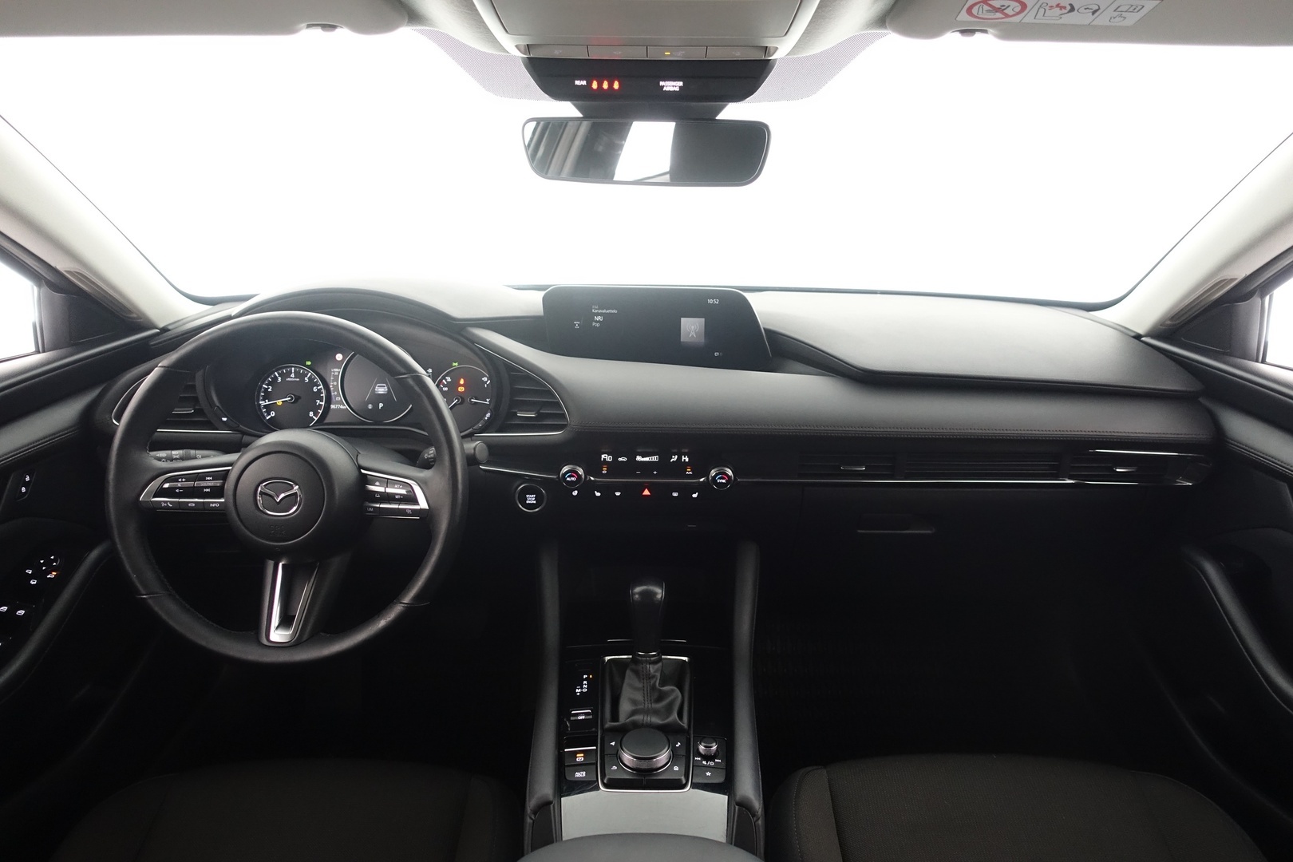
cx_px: 646
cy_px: 431
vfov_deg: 53.1
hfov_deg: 73.7
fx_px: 862
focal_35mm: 24
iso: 1000
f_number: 2.5
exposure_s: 1/20
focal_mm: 8.8
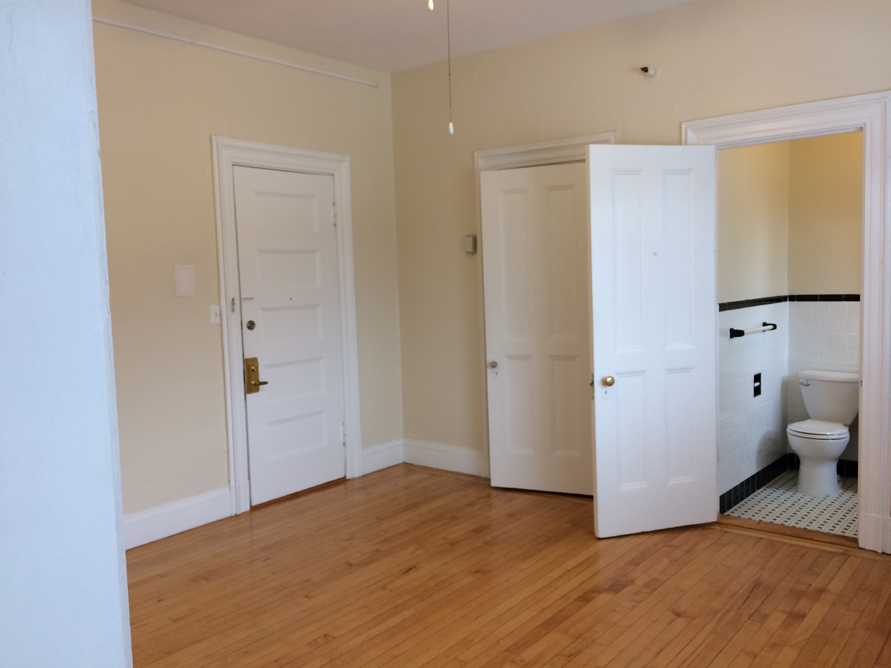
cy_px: 334
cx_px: 446
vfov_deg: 48.2
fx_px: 746
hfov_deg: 61.7
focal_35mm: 29
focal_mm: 4.15
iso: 40
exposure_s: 1/40
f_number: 2.2
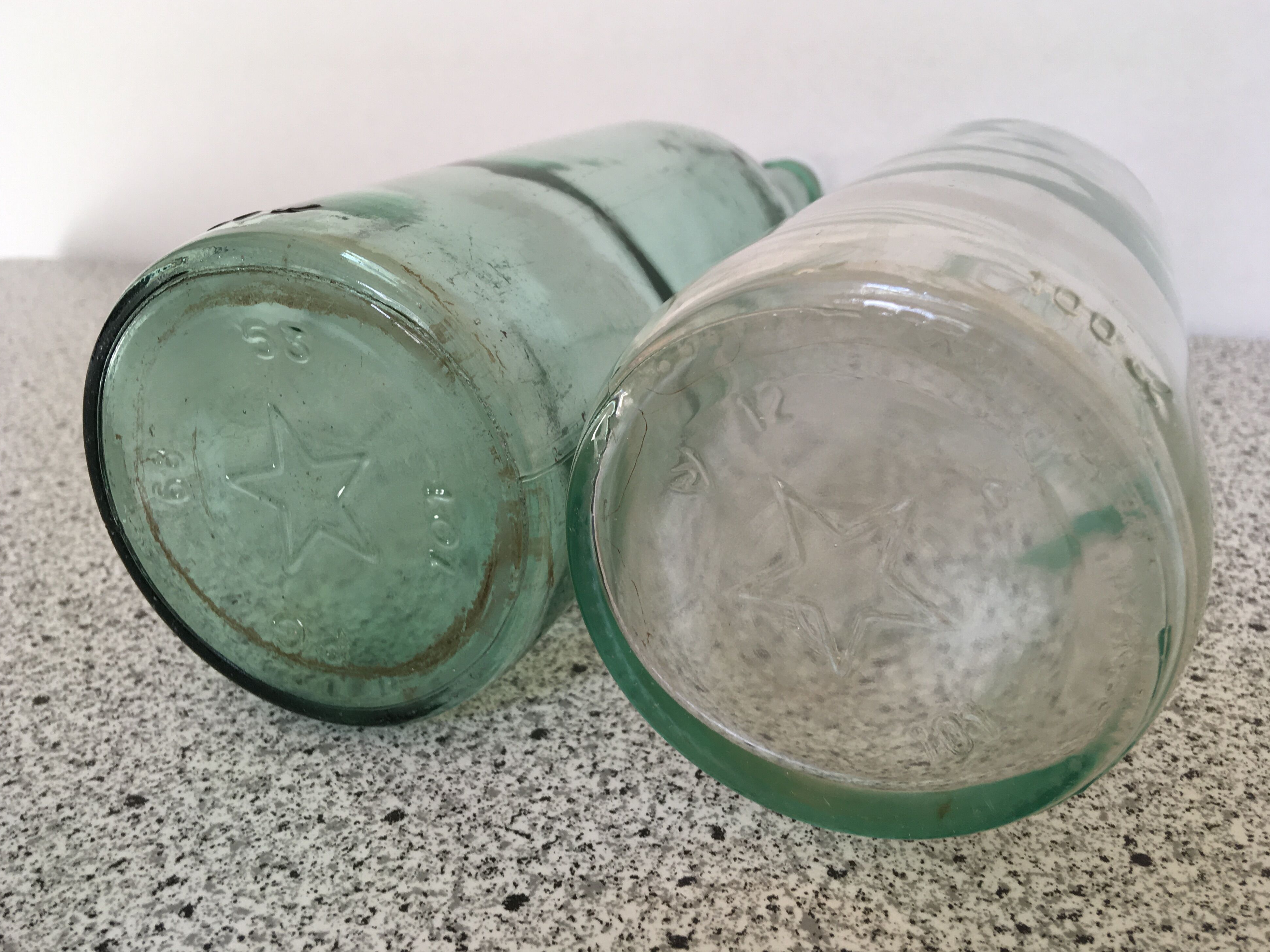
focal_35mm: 30
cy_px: 468
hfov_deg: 60.0
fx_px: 1101
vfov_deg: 46.8
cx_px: 626
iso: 32
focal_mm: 4.15
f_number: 2.2
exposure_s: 1/50
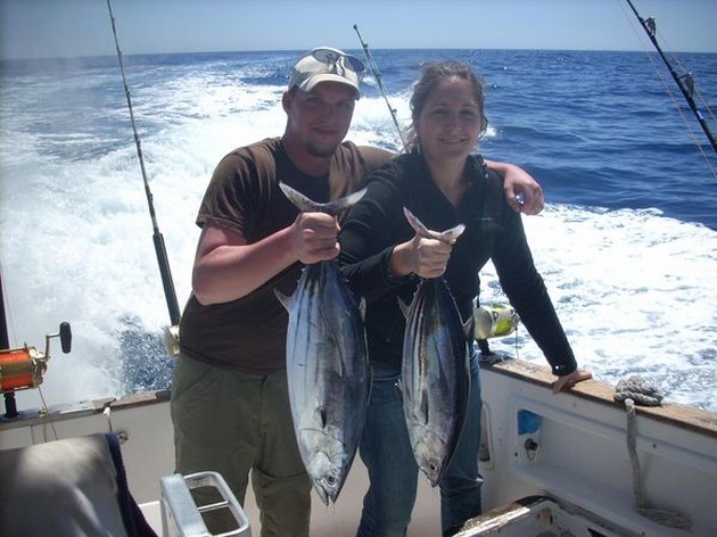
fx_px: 766
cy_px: 268
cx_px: 358
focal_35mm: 37
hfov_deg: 50.2
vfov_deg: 38.6
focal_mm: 6.2
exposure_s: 1/324
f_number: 5.6
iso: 64
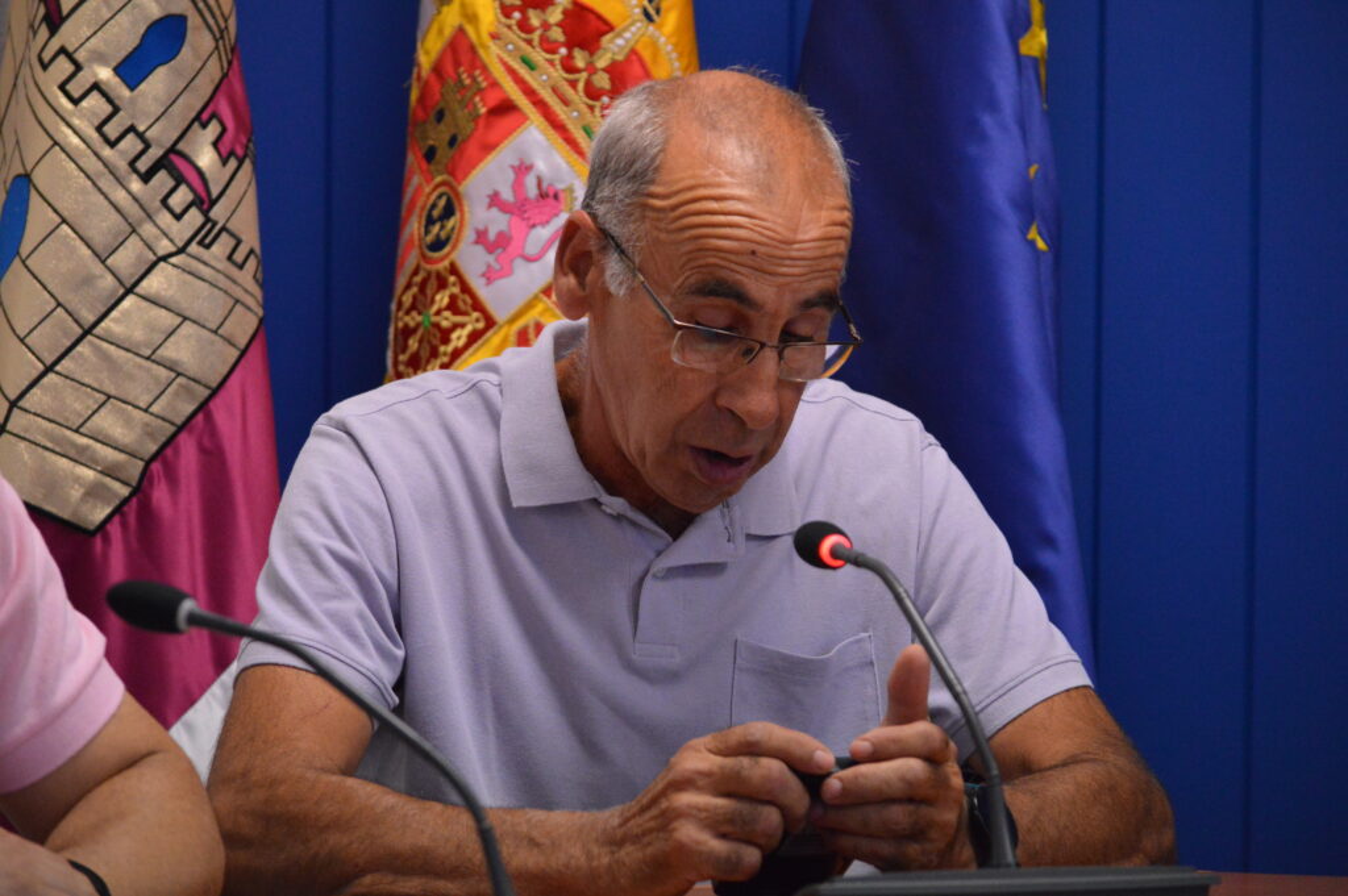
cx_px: 674
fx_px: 7857
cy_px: 448
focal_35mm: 210
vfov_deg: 6.5
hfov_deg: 9.8
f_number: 4.8
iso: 3200
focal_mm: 140
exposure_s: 1/250
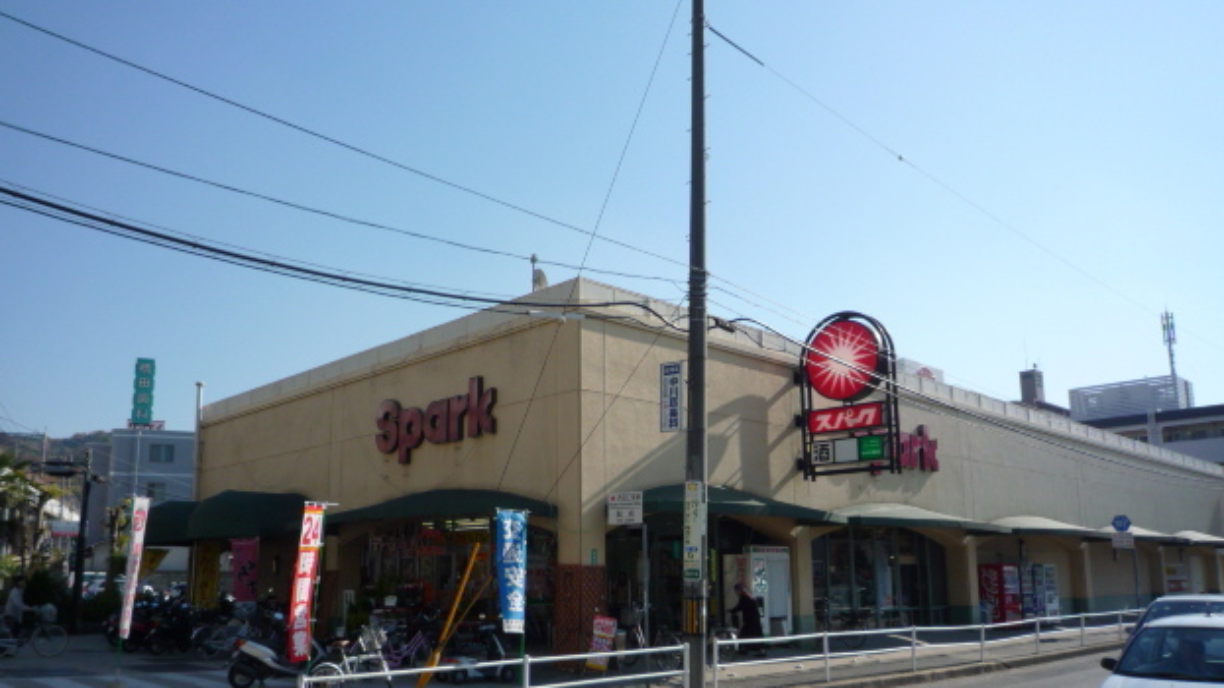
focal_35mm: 28
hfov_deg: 67.9
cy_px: 417
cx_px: 601
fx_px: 908
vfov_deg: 41.2
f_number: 4.5
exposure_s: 1/800
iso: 100
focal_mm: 4.4
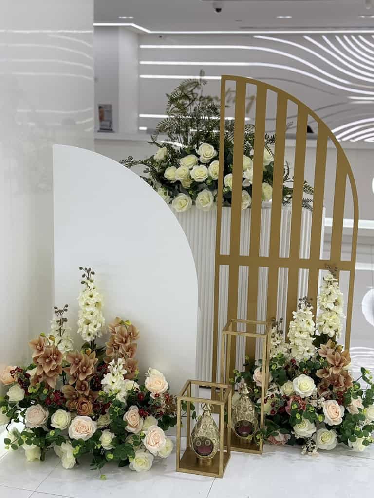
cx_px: 187
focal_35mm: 48
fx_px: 691
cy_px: 249
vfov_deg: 39.7
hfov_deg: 30.3
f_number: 1.8
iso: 80
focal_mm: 6.8
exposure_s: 1/478
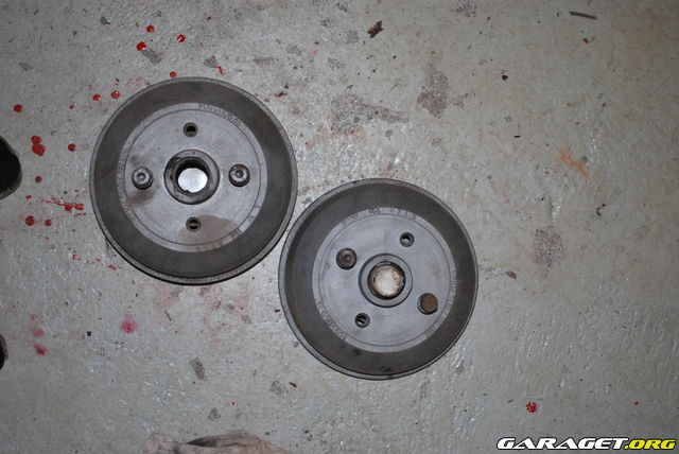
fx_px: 1189
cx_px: 340
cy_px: 227
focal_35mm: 63
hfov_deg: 31.9
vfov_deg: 21.6
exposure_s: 1/60
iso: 200
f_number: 5.3
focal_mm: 42
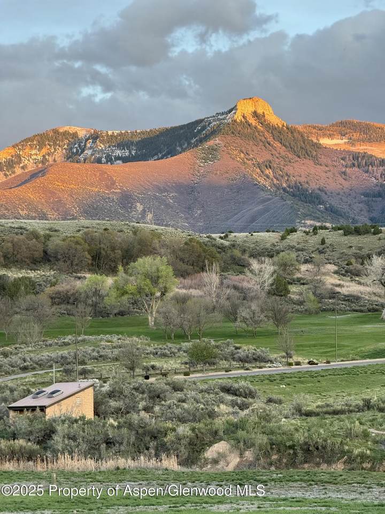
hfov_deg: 12.3
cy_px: 257
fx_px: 1780
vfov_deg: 16.4
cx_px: 192
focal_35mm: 120
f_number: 2.8
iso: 100
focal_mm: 15.66
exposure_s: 1/99
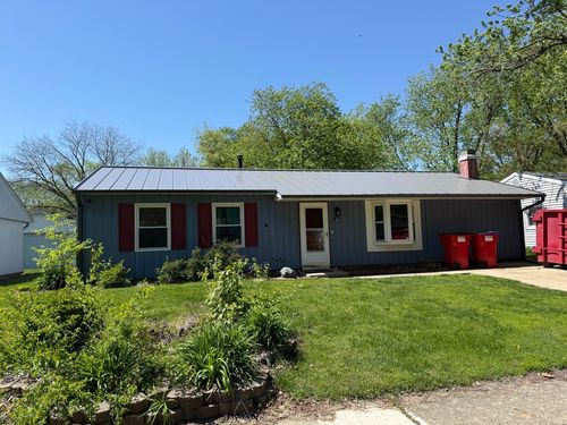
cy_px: 212
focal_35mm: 24
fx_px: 393
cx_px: 284
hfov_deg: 71.6
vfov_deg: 56.8
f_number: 1.78
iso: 80
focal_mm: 6.76
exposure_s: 1/3145
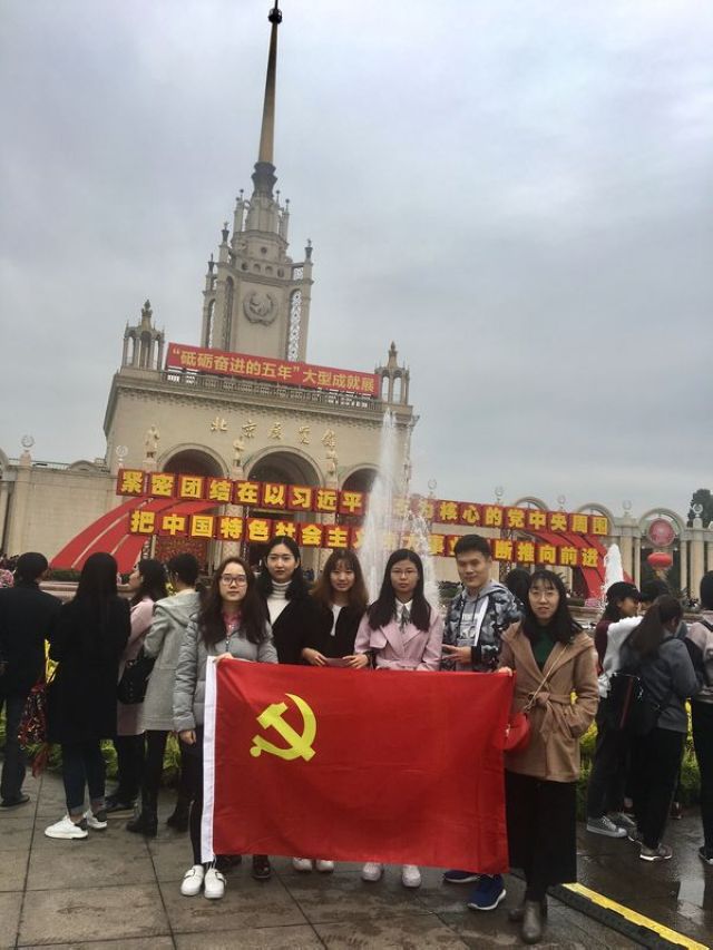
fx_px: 796
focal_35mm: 29
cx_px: 356
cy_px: 475
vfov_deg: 61.7
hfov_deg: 48.2
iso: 25
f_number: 2.2
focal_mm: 4.15
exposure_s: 1/630
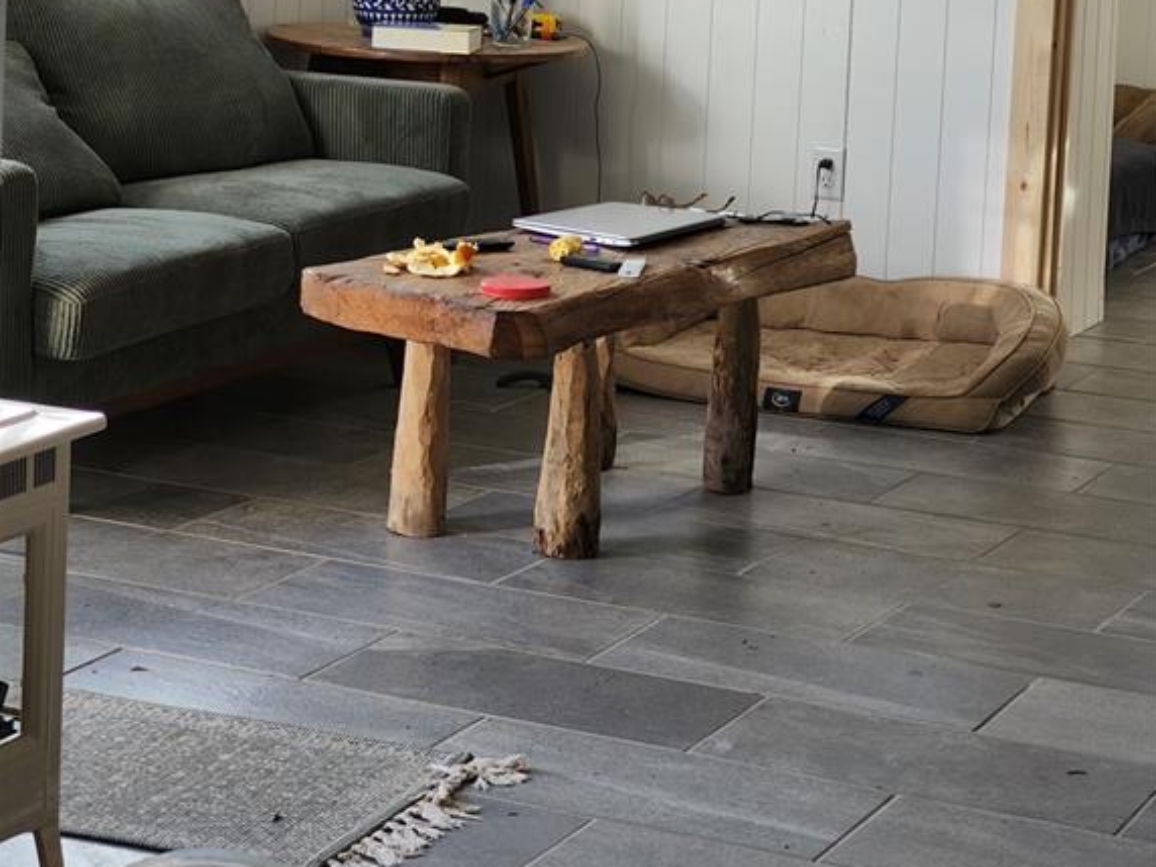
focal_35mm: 102
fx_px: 3406
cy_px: 170
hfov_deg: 19.3
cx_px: 580
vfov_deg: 14.4
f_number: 2.4
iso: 40
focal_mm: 7.12
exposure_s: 1/60
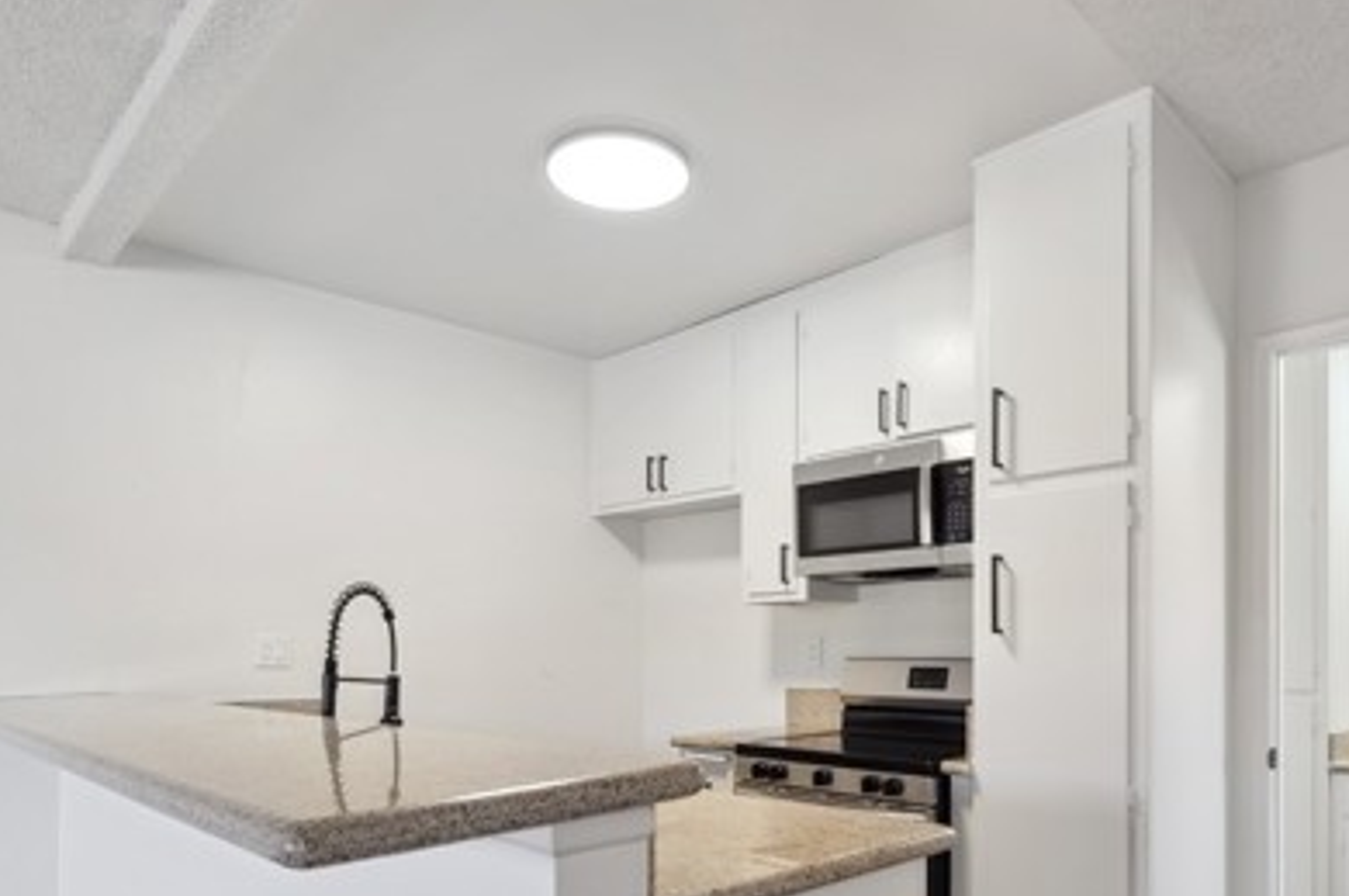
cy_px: 654
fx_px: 861
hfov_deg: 76.1
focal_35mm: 23
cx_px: 713
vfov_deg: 52.9
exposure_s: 1/25
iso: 100
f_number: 9
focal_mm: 14
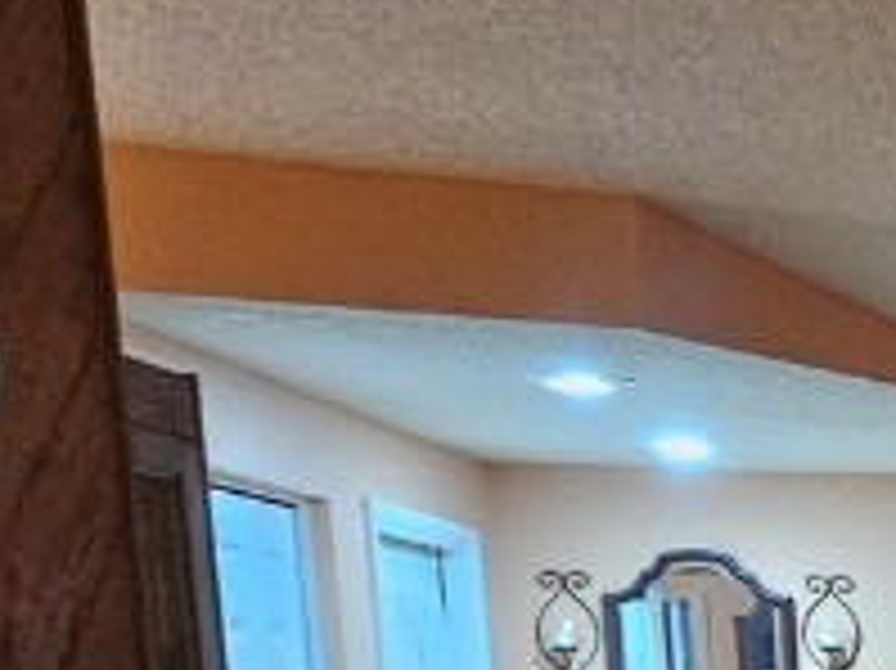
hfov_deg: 16.6
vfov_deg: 19.6
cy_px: 940
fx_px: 1733
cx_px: 2004
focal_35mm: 67
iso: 640
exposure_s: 1/24
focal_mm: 2.2
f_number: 2.2
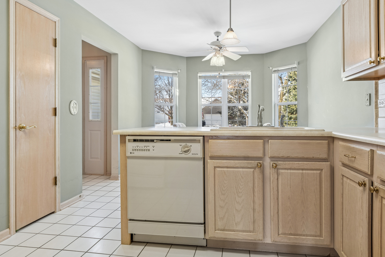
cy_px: 128
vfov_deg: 59.5
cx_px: 192
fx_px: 225
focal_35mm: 21
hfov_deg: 81.2
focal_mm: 14
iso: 320
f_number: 8
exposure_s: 1/25
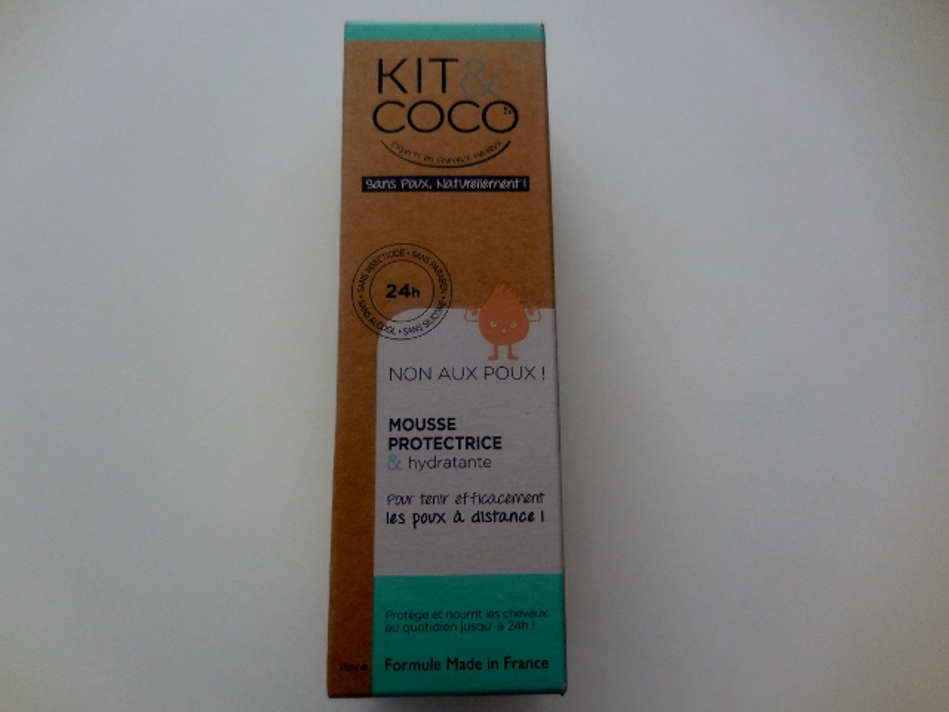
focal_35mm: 25
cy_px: 356
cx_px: 474
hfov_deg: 69.4
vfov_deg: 54.9
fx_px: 685
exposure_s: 1/30
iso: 180
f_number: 3.3
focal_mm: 4.5
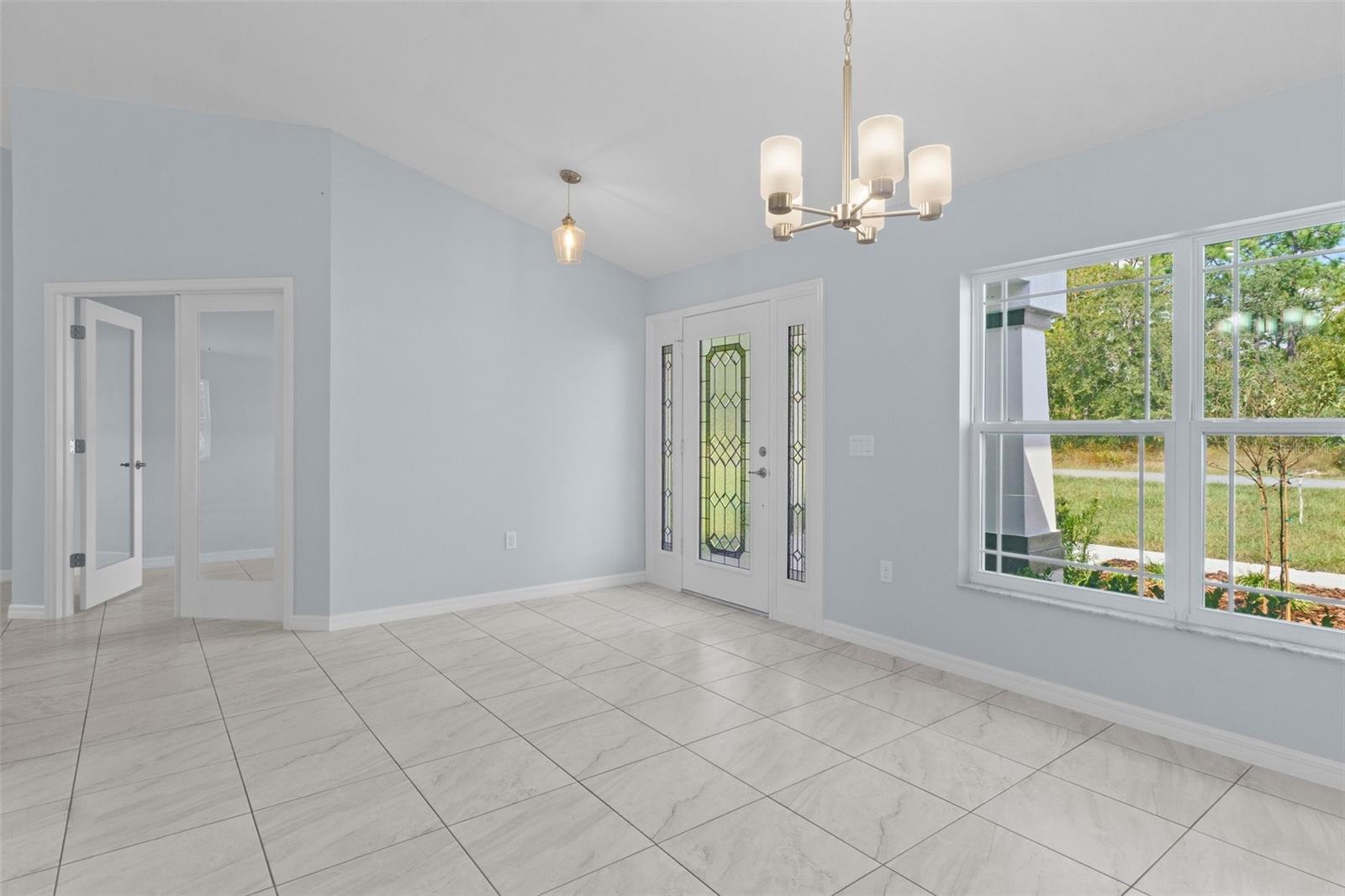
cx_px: 672
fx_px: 672
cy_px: 448
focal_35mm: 18
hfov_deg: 90.0
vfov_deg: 67.4
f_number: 8
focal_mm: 12
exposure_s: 1/6
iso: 640
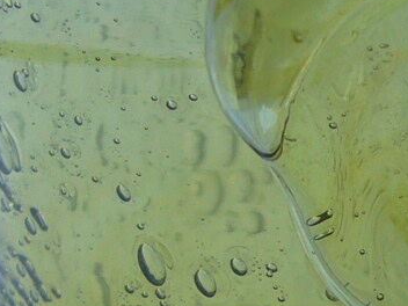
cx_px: 494
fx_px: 1874
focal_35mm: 159
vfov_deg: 9.3
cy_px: 307
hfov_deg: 12.1
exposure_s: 1/60
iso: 80
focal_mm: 5.8
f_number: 2.8
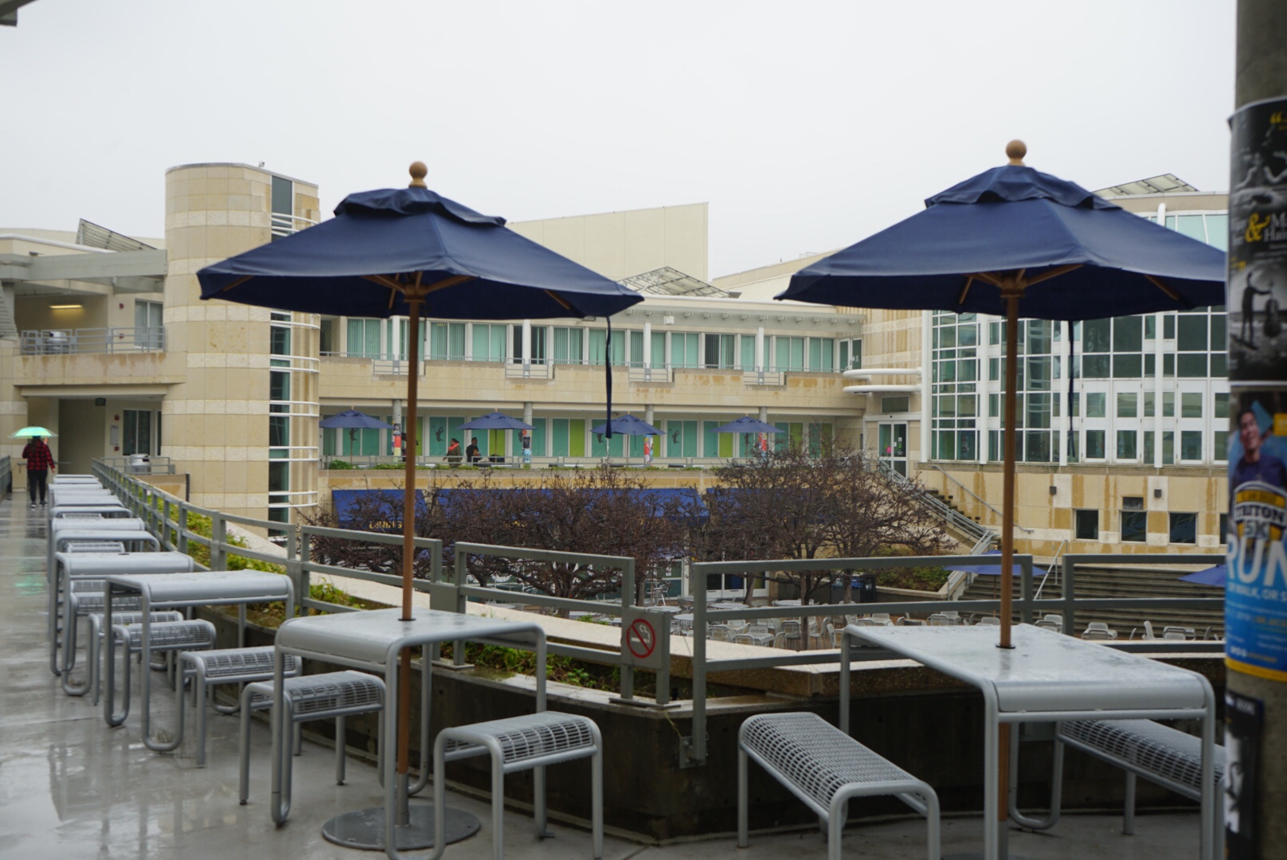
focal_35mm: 38
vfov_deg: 35.1
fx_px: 1359
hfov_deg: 50.7
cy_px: 430
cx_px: 644
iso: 100
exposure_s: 1/80
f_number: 7.1
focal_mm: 38
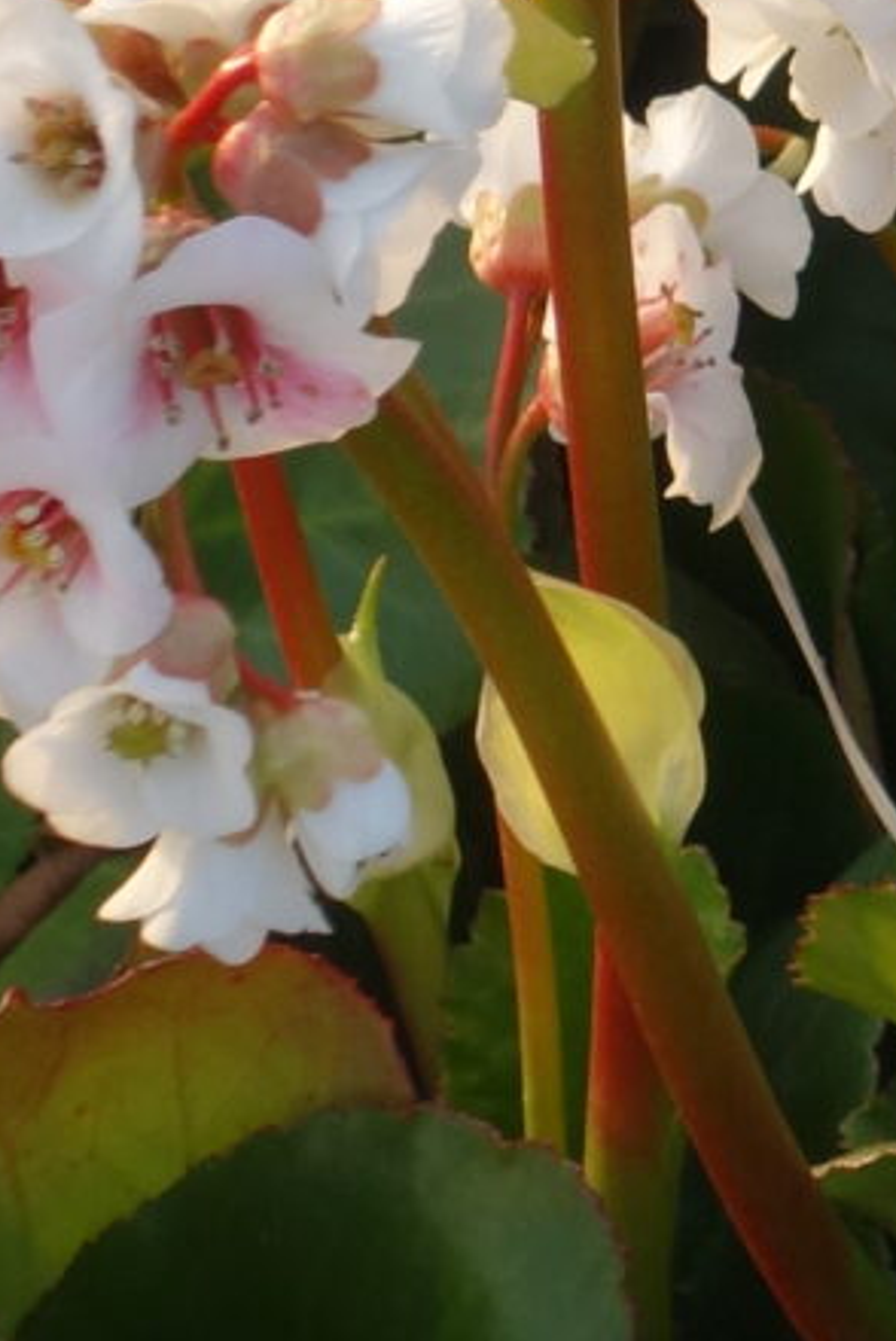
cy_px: -485
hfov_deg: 4.3
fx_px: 11703
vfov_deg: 6.5
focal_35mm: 314
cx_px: 2226
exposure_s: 1/100
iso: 125
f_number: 5.6
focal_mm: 20.19
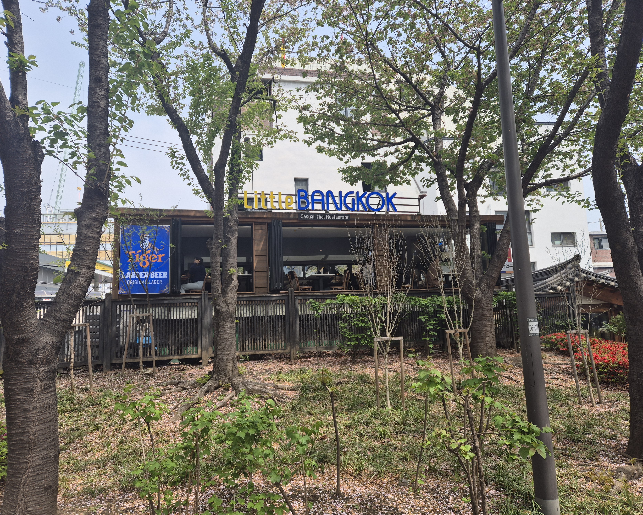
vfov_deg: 58.8
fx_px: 457
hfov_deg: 70.3
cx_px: 319
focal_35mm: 24
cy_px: 258
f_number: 1.8
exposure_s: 1/1276
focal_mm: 5.4
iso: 25
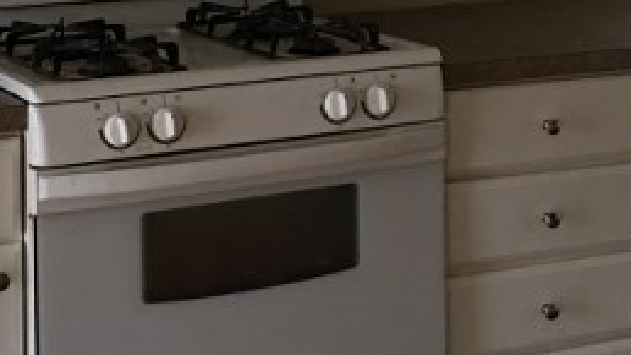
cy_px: -91
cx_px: 335
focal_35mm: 98
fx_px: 1639
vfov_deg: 12.0
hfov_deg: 21.8
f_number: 2.2
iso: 64
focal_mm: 4.15
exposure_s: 1/15
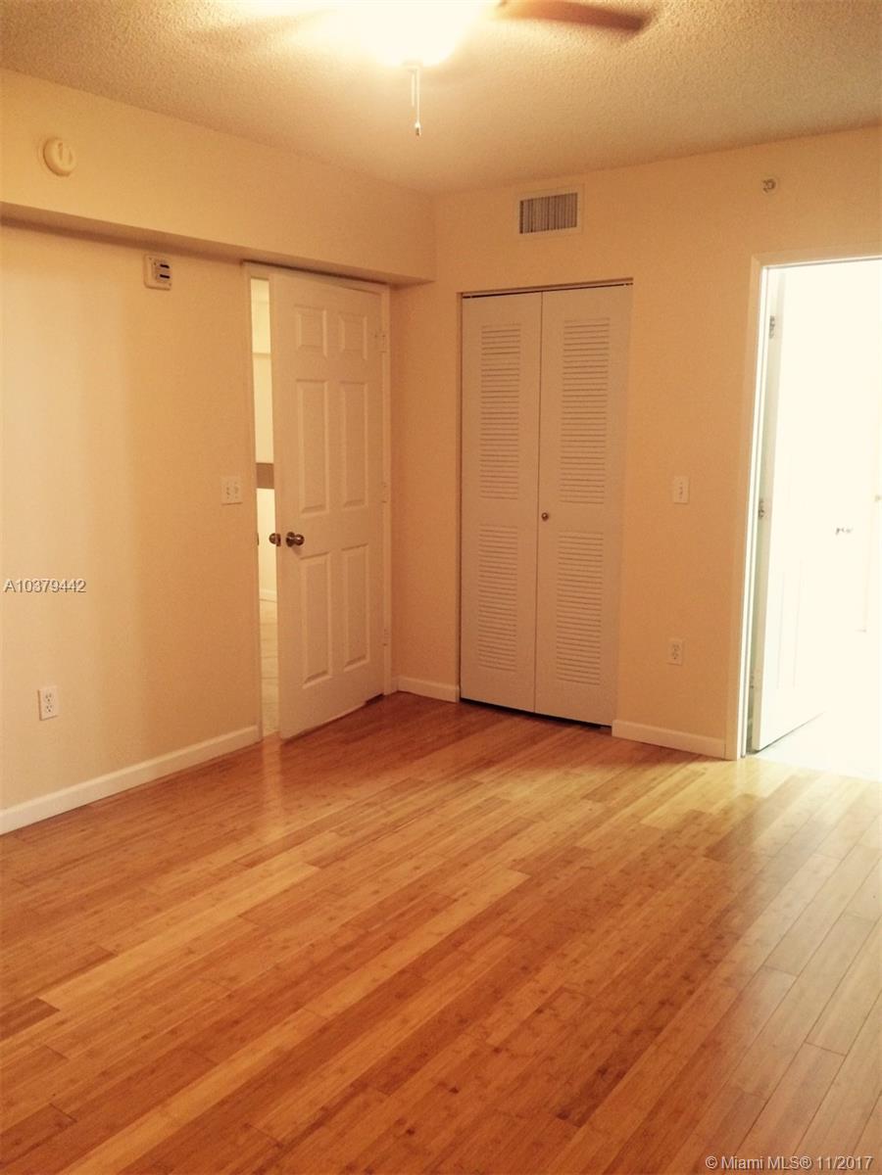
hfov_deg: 48.2
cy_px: 588
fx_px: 985
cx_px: 441
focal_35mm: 29
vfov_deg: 61.7
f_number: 2.2
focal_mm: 4.15
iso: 250
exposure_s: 1/24
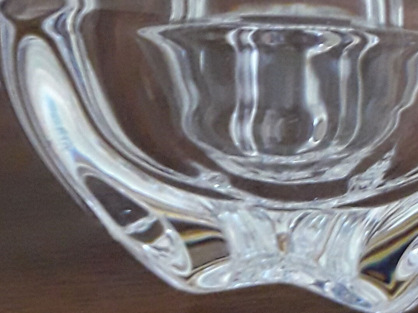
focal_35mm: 108
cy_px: 53
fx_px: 1304
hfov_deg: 18.1
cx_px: 298
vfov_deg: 13.6
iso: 400
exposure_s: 1/17
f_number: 1.9
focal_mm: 3.7
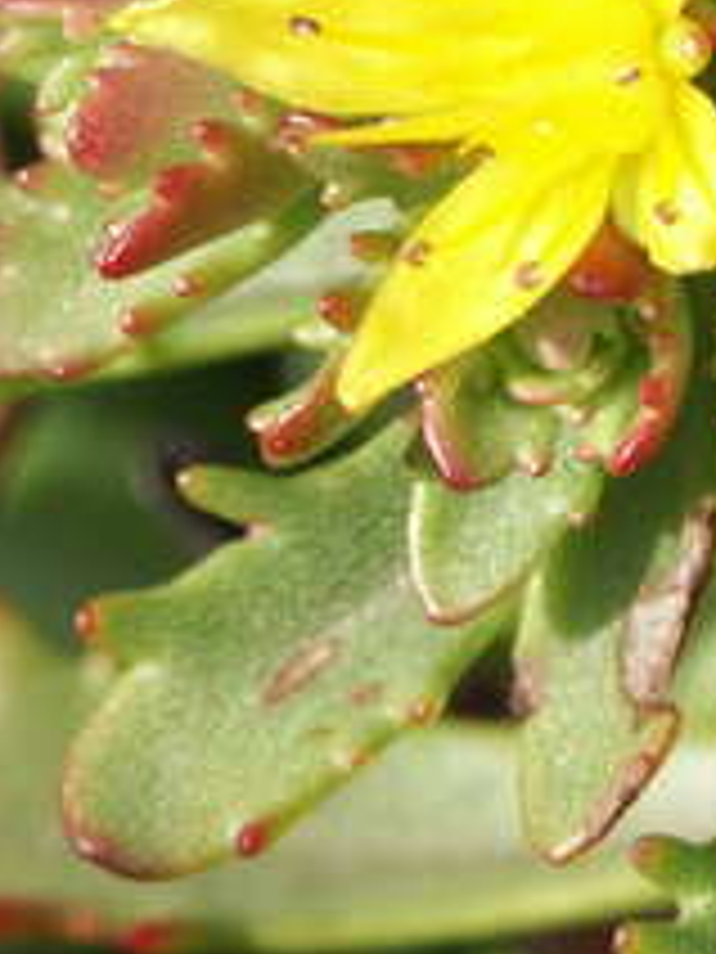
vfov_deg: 3.1
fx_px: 17347
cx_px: 684
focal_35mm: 629
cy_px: -434
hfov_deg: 2.4
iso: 100
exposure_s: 1/180
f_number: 8
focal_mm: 50.69
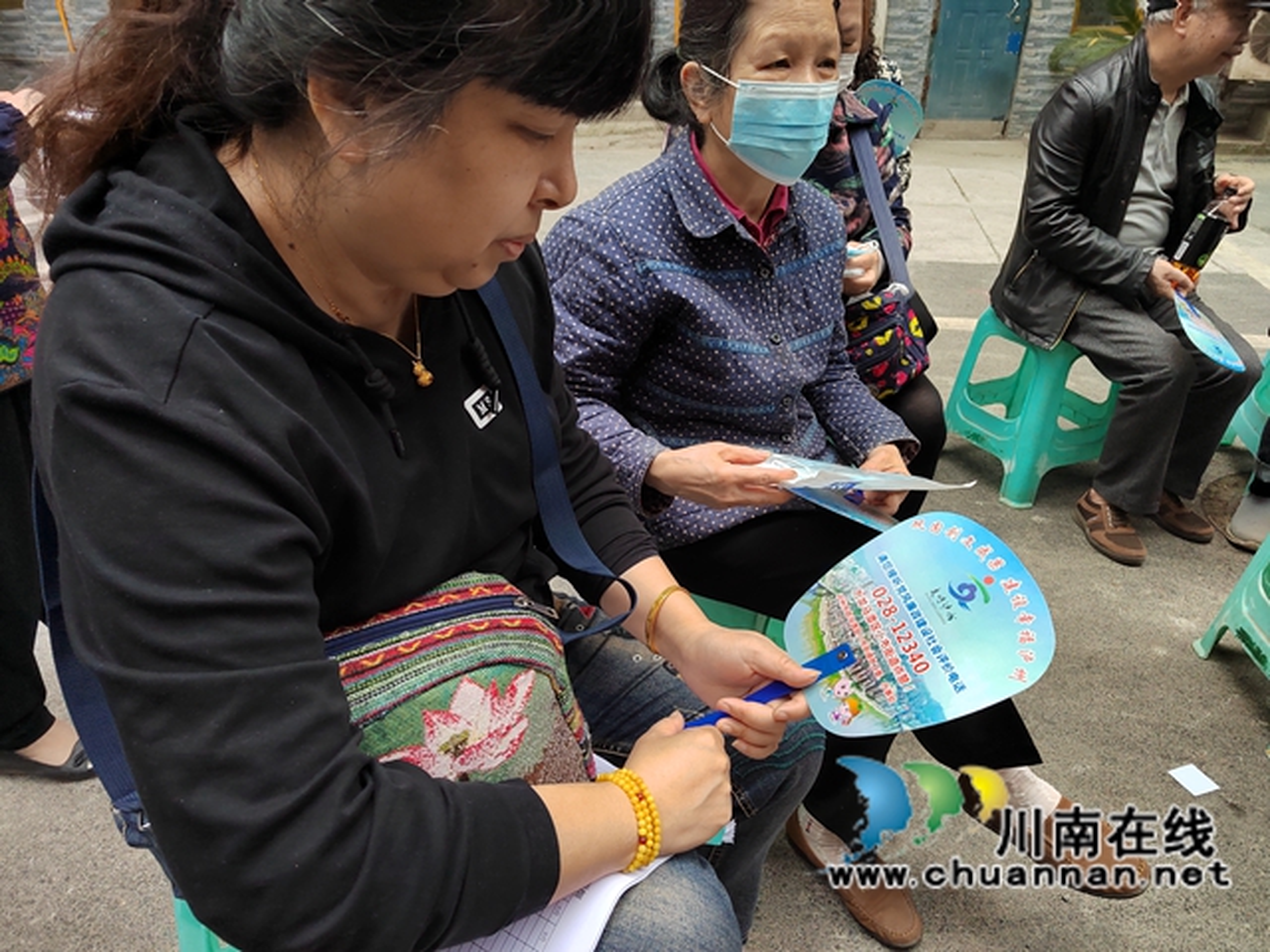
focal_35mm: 23
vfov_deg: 58.9
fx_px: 844
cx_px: 635
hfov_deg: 73.9
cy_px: 476
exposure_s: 1/100
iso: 341
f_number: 1.9
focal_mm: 5.52
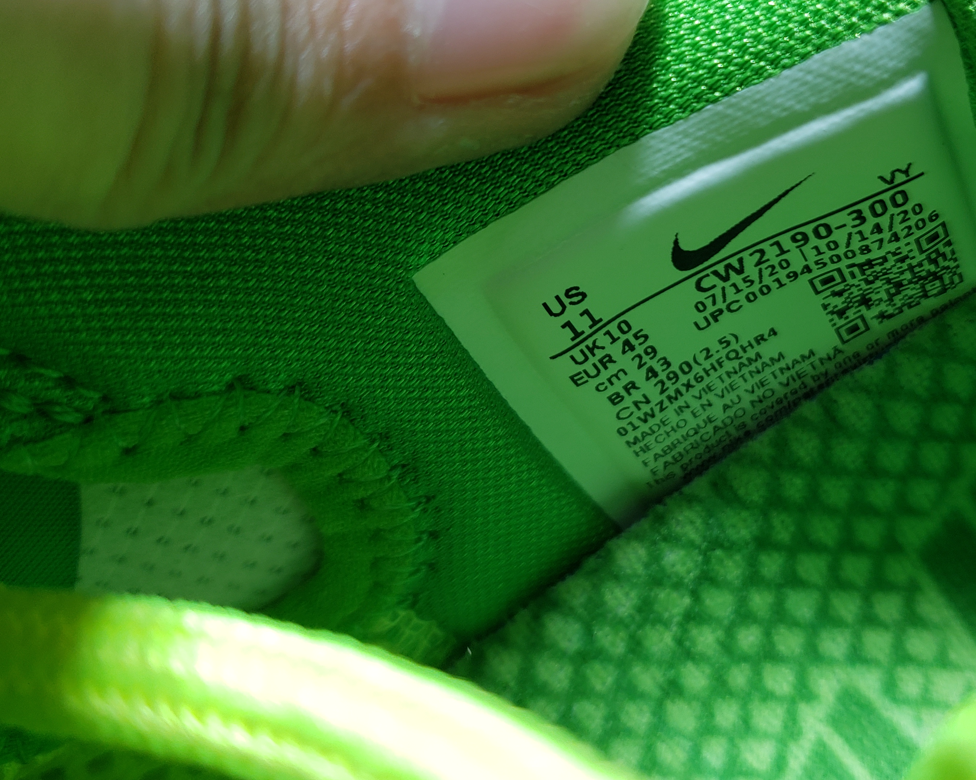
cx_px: 538
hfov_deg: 47.9
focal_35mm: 38
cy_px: 293
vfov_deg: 38.9
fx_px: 1098
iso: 50
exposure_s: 1/245
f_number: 1.5
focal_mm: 4.3
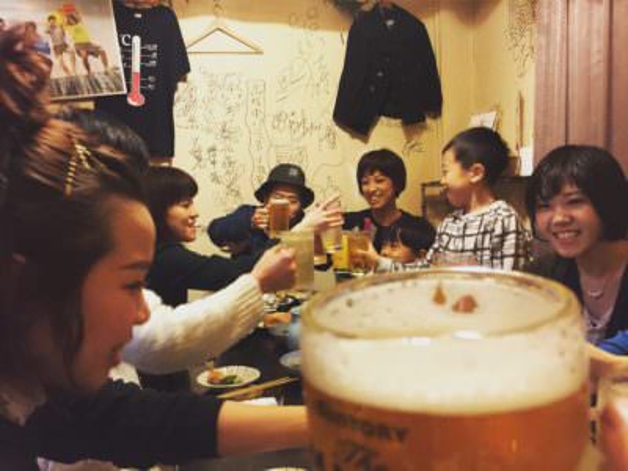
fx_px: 526
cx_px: 314
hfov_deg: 61.7
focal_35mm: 29
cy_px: 236
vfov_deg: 48.2
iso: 250
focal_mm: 4.15
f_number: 2.2
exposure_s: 1/24
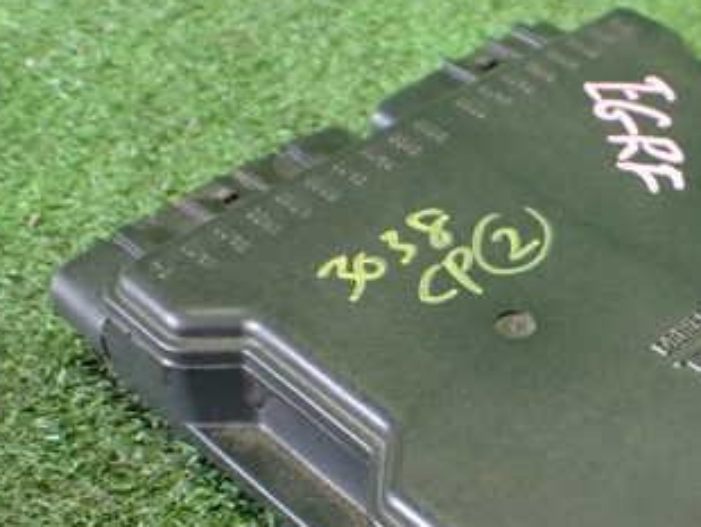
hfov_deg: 31.8
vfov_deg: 25.1
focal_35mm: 58
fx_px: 1175
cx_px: 611
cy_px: 373
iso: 1000
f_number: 2.3
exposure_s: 1/30
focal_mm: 5.4
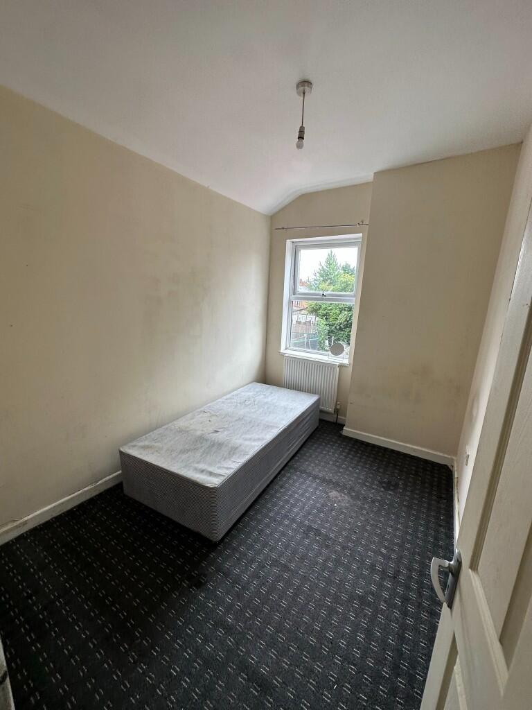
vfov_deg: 102.1
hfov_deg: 85.7
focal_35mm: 14
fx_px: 287
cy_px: 355
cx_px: 266
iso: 40
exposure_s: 1/105
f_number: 2.2
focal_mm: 2.22
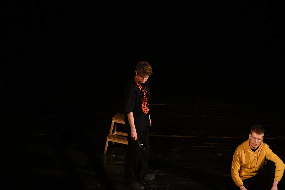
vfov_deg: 10.5
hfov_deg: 15.8
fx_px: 1029
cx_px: 142
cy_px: 95
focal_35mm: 130
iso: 4000
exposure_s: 1/250
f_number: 2.8
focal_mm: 130
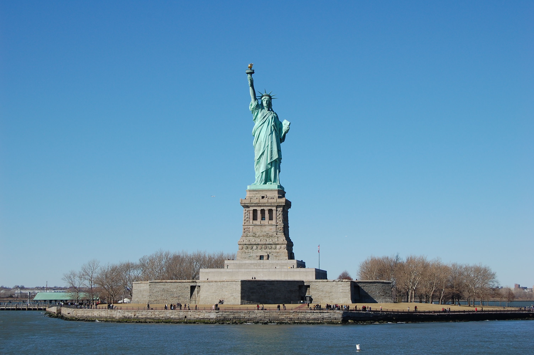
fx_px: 1023
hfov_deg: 29.3
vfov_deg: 19.7
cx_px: 267
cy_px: 178
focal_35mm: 69
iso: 200
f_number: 11
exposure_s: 1/400
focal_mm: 46
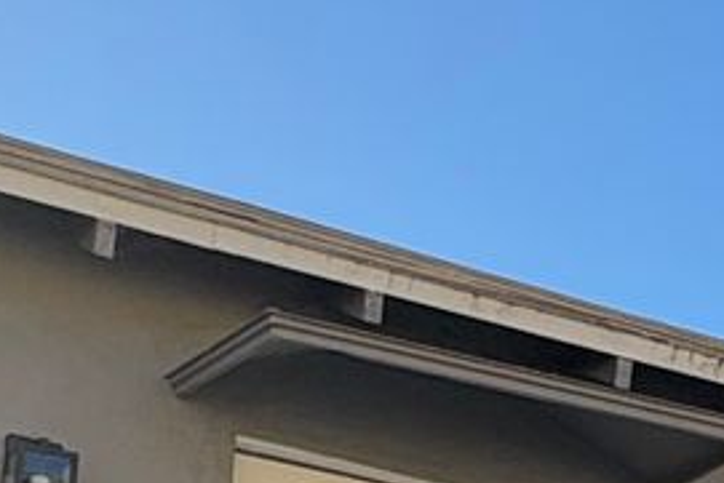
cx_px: 497
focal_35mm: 103
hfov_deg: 19.7
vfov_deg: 11.4
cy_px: 1105
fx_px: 2072
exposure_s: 1/821
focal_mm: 2.22
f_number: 2.2
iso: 40
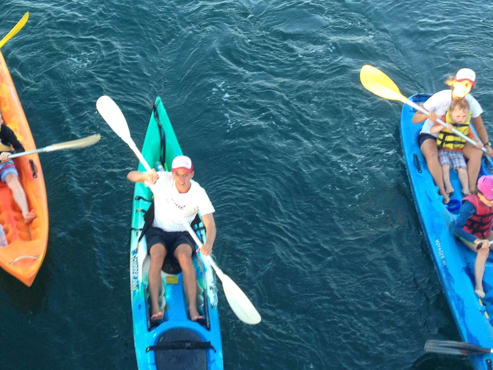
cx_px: 179
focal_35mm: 61
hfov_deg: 31.5
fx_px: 869
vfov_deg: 24.0
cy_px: 225
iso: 80
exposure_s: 1/120
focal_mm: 4.12
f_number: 2.4
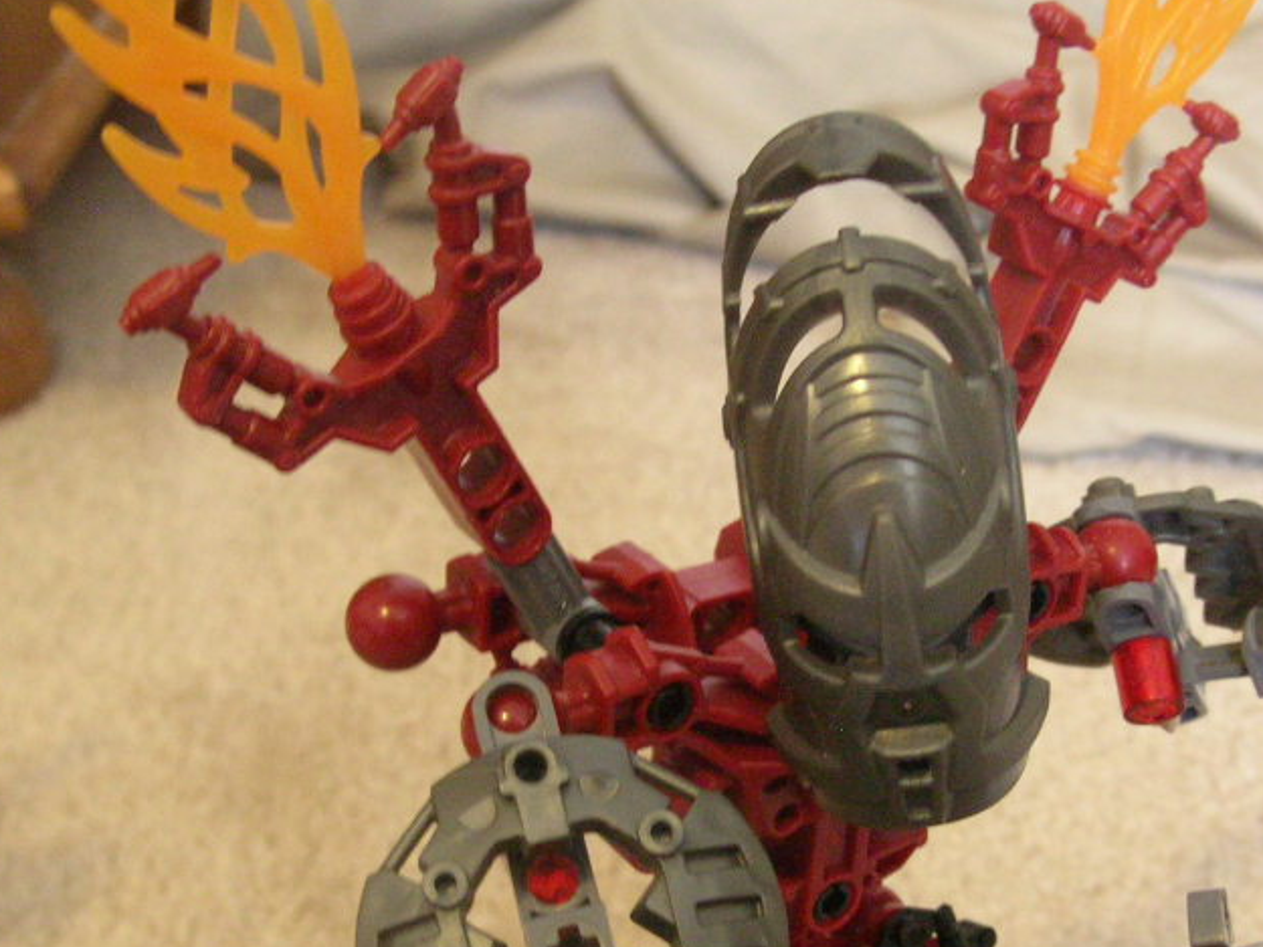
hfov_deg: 32.6
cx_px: 778
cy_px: 699
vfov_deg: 24.6
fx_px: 2153
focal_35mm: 59
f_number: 2.7
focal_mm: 6
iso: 238
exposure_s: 1/3.7
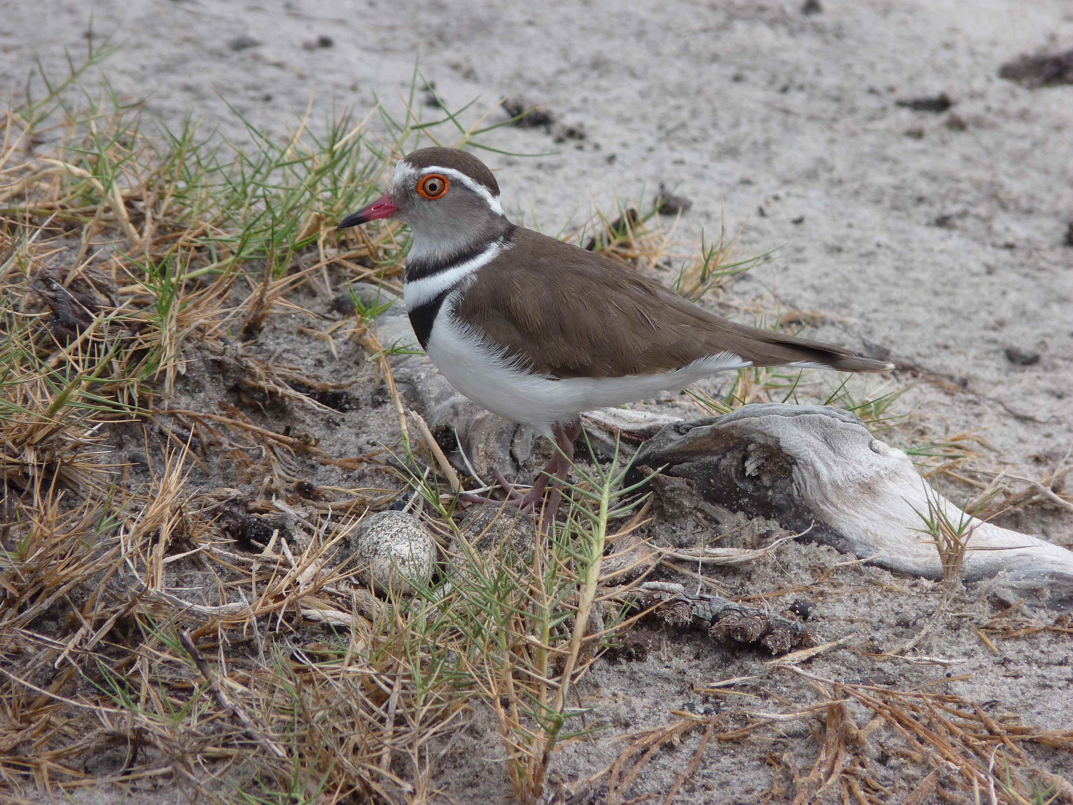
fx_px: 15065
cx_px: 536
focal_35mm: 486
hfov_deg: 4.1
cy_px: 402
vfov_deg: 3.1
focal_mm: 86.4
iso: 80
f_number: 5.6
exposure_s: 1/400
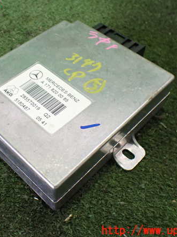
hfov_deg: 34.9
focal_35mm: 41
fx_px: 280
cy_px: 116
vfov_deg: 45.8
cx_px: 62
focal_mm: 5.4
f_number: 2.3
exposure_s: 1/100
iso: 800
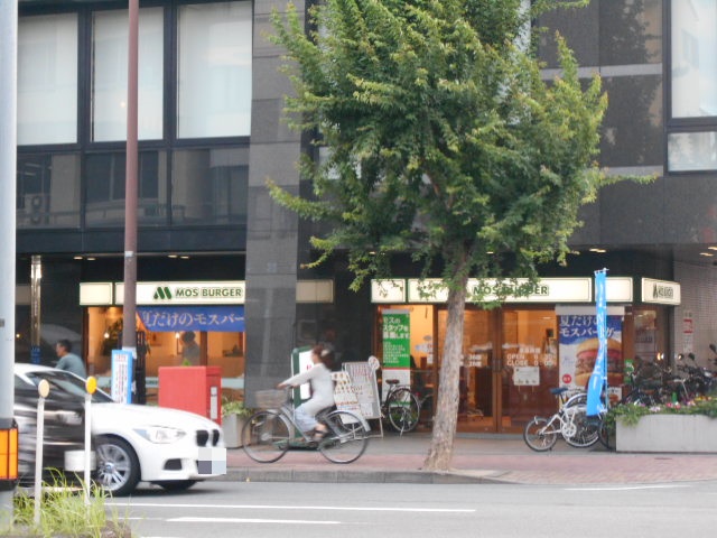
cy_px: 269
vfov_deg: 17.2
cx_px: 358
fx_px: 1781
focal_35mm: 86
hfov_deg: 22.8
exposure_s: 1/40
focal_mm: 15.4
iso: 400
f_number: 6.3
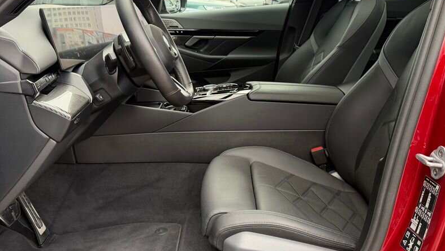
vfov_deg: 34.6
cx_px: 226
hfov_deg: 58.0
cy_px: 110
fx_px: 401
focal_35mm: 34
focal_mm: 6.76
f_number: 1.78
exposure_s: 1/142
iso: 200
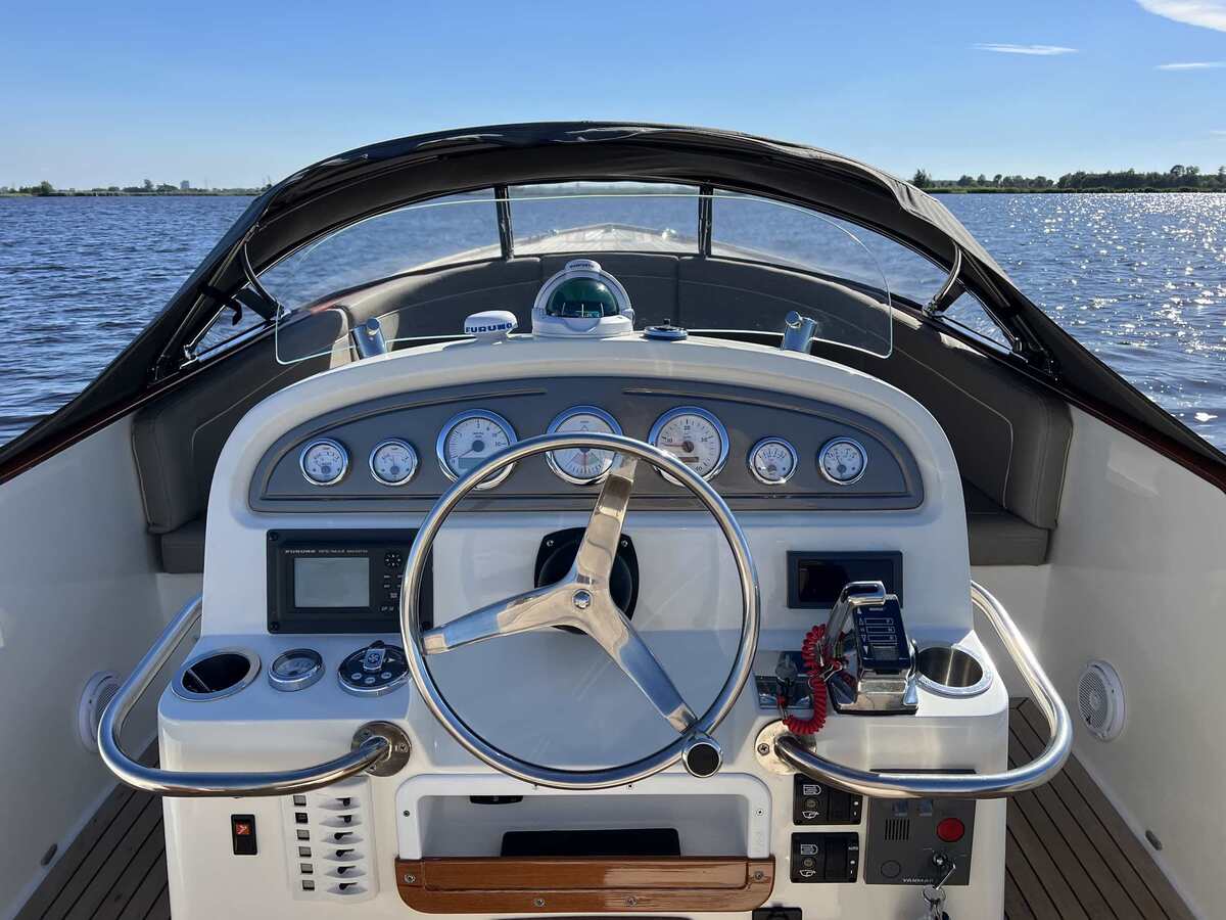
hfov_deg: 67.3
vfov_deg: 53.1
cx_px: 613
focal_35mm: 26
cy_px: 460
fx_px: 921
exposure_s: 1/3571
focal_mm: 5.7
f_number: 1.5
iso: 50
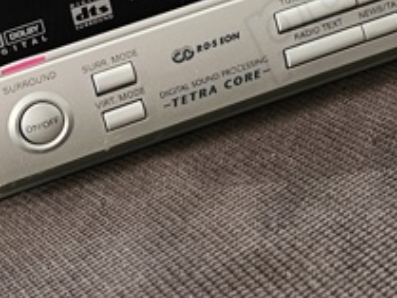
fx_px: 1262
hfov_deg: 17.9
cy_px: -59
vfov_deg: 13.1
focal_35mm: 110
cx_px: 224
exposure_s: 1/100
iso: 1000
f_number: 1.7
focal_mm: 6.3
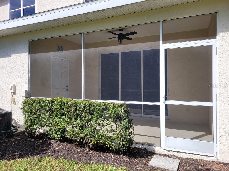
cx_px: 114
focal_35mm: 26
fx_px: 172
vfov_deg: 53.1
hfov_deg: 67.3
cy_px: 86
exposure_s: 1/1584
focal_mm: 5.4
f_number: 1.8
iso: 40
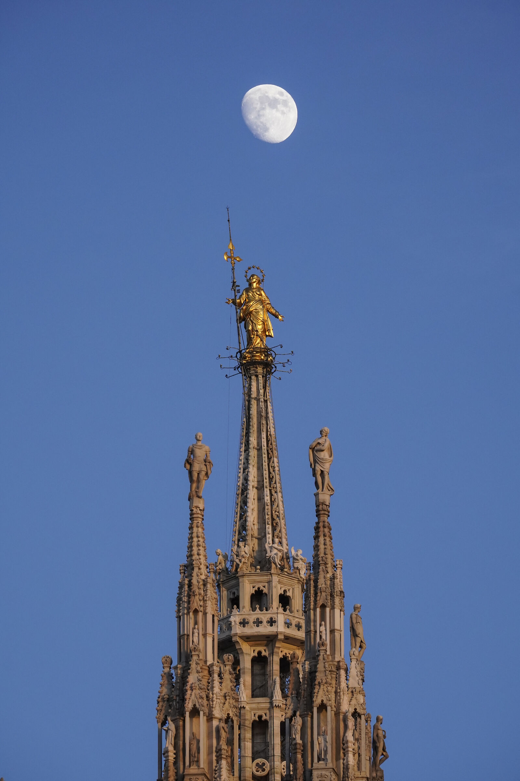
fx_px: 6210
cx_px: 260
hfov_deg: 4.8
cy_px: 390
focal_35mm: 286
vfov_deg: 7.2
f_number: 11
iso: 1000
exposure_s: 1/320
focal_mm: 191
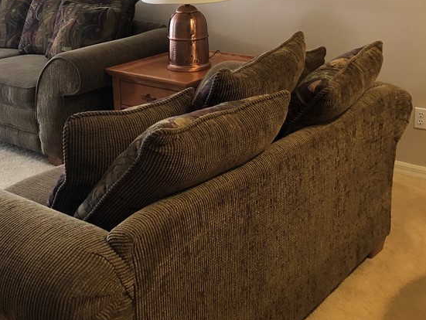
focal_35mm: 52
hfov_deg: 36.8
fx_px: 640
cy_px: 63
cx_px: 196
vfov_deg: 27.5
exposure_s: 1/15
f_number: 1.8
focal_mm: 3.99
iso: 80
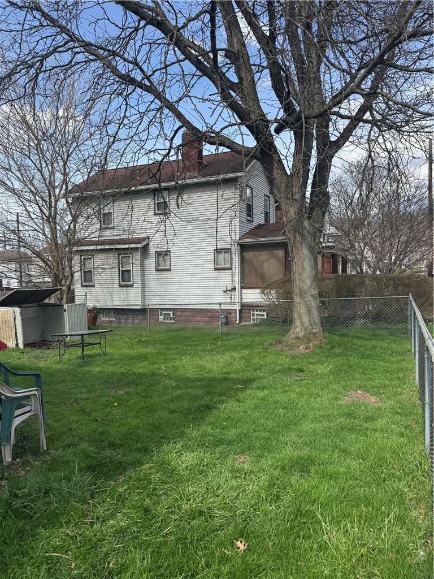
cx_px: 217
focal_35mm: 24
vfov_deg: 71.6
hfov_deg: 56.8
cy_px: 290
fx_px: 401
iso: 80
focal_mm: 6.76
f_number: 1.78
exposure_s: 1/2506
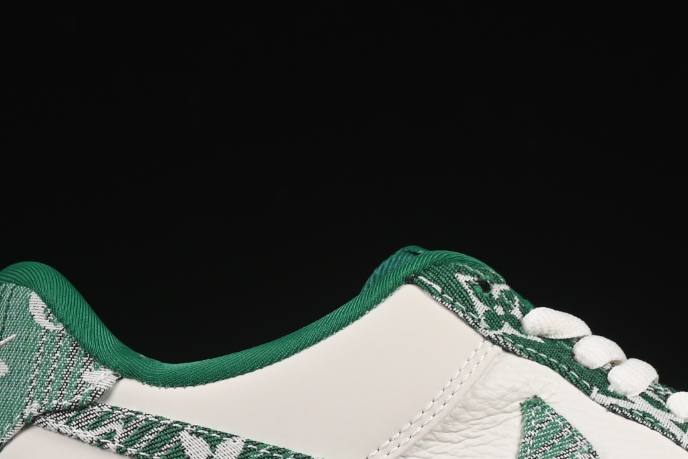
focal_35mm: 203
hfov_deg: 10.1
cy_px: 427
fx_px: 3879
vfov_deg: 6.7
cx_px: 561
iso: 160
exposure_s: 1/80
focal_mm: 50
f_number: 8
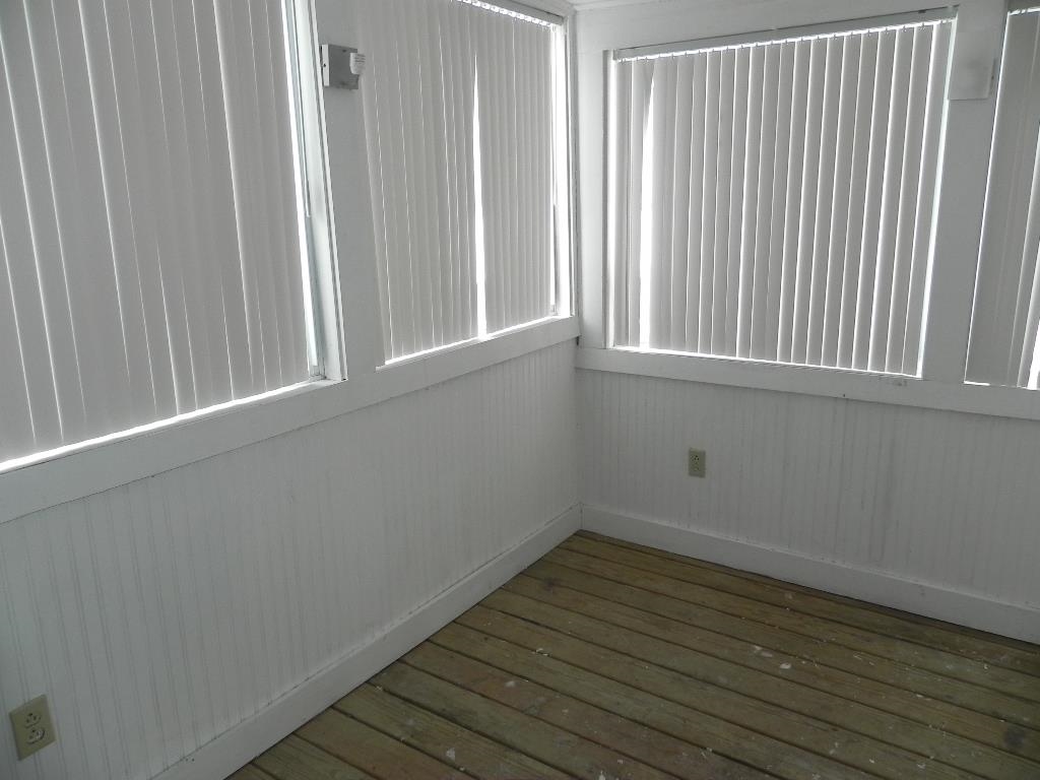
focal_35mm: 26
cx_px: 520
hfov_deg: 67.3
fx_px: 781
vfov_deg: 53.1
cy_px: 390
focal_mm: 4.6
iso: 160
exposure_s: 1/83.2
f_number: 3.2
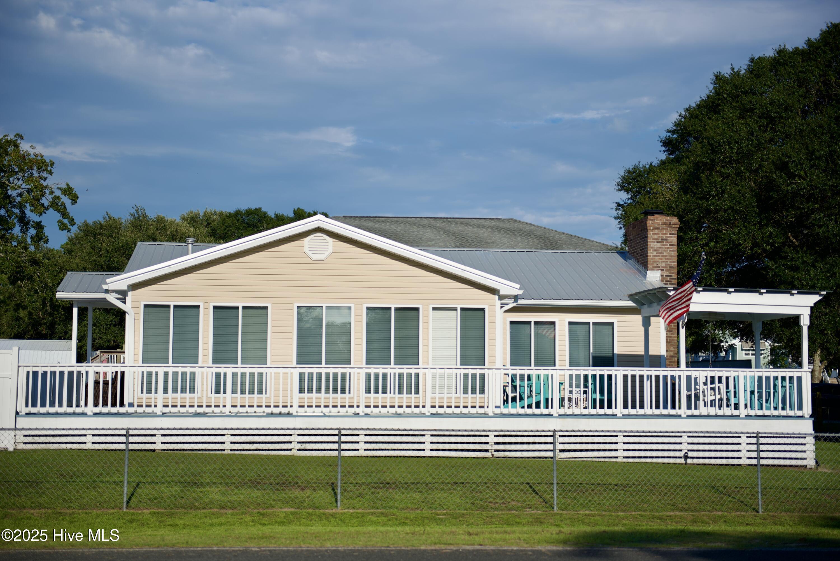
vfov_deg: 24.2
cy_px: 280
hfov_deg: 35.6
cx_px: 420
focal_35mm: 56
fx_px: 1307
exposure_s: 1/4000
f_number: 2.8
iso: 100
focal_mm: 56
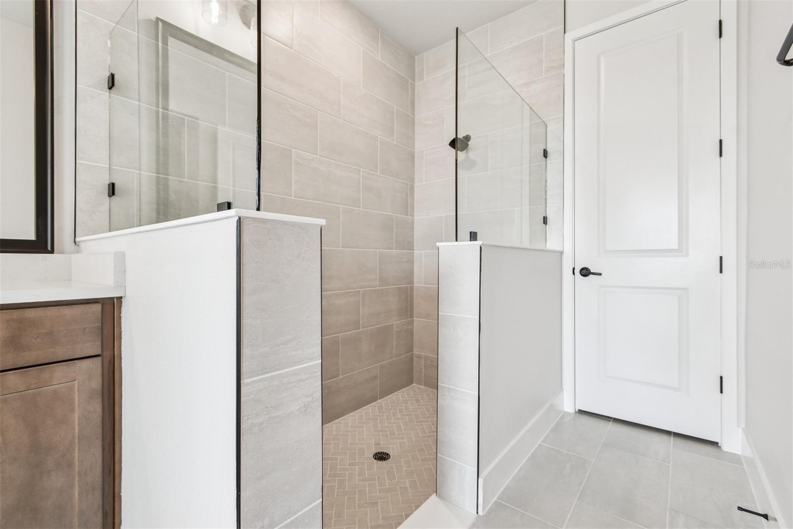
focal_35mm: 15
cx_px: 396
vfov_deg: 77.3
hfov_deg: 100.4
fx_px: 330
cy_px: 264
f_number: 7.1
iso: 100
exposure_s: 1/8
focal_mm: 10
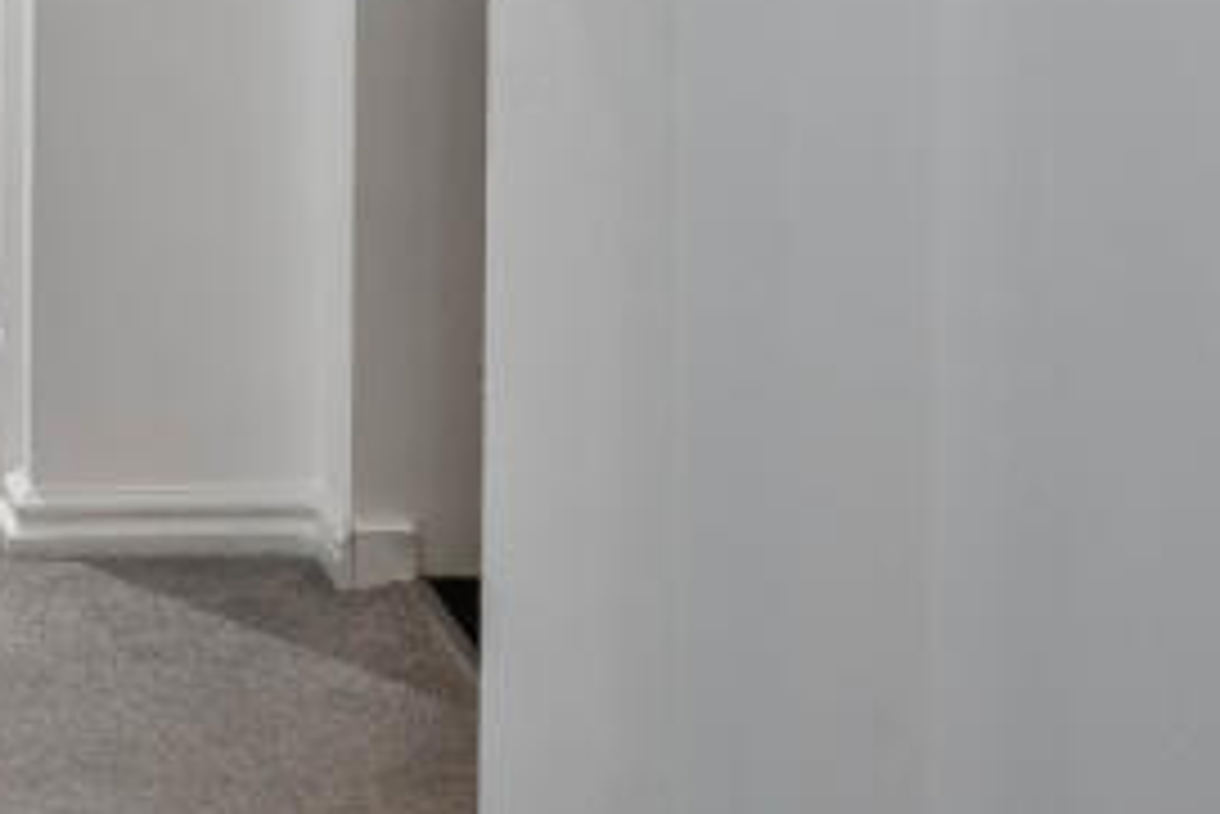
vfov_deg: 14.8
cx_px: -351
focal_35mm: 85
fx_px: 2878
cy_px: -474
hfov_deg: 21.7
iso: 320
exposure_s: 1/8
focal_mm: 22.5
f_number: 8
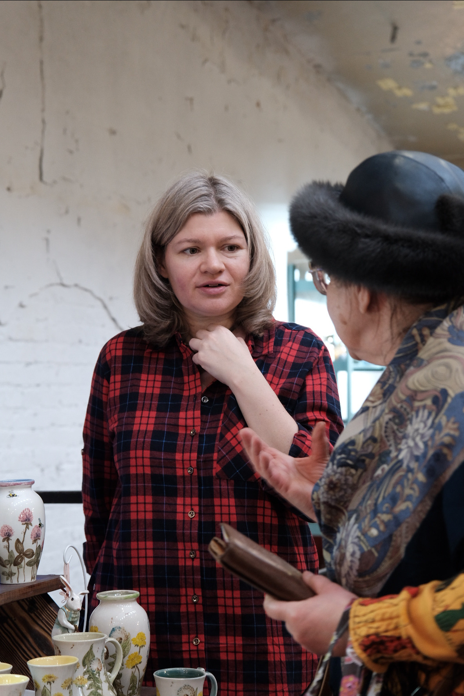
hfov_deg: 21.2
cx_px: 232
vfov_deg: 31.4
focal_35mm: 64
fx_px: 1237
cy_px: 348
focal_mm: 42.9
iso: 1250
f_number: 4
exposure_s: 1/30
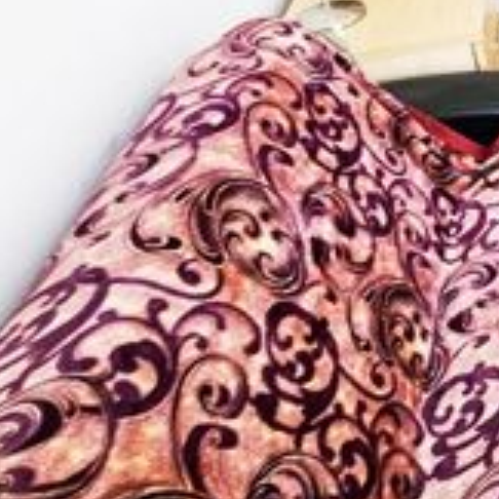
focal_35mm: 50
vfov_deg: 30.6
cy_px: -43
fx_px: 815
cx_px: 910
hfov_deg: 21.4
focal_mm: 1.7
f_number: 2.2
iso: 50
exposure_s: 1/50
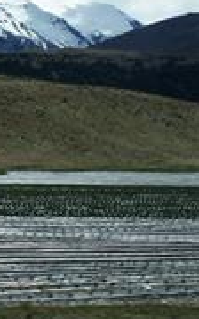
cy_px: 50
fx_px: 1422
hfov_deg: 7.4
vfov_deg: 12.7
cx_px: -306
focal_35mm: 164
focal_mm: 24
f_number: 11
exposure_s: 1/320
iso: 200
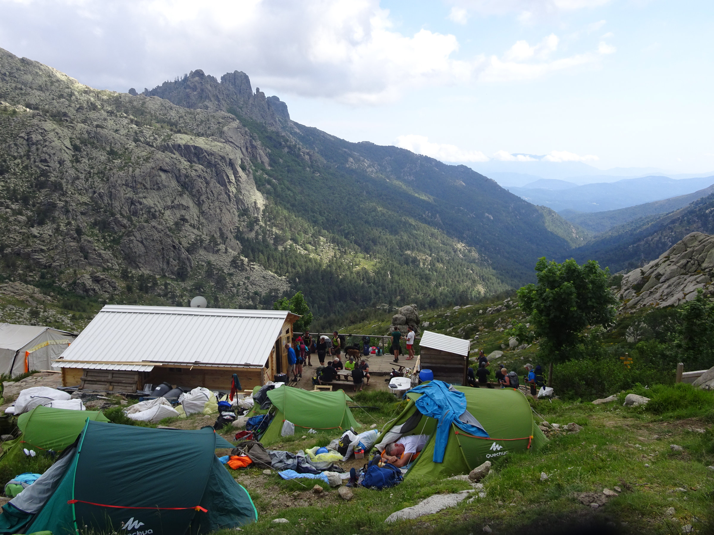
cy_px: 268
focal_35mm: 31
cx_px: 357
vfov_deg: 45.4
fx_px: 639
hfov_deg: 58.4
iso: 80
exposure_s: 1/500
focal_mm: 5.26
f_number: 4
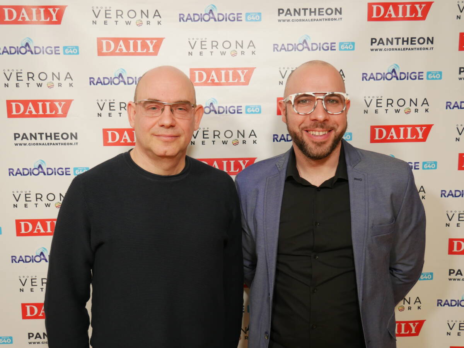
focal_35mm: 36
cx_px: 232
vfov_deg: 39.7
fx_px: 483
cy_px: 174
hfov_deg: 51.3
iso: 800
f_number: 3.9
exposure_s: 1/60
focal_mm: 18
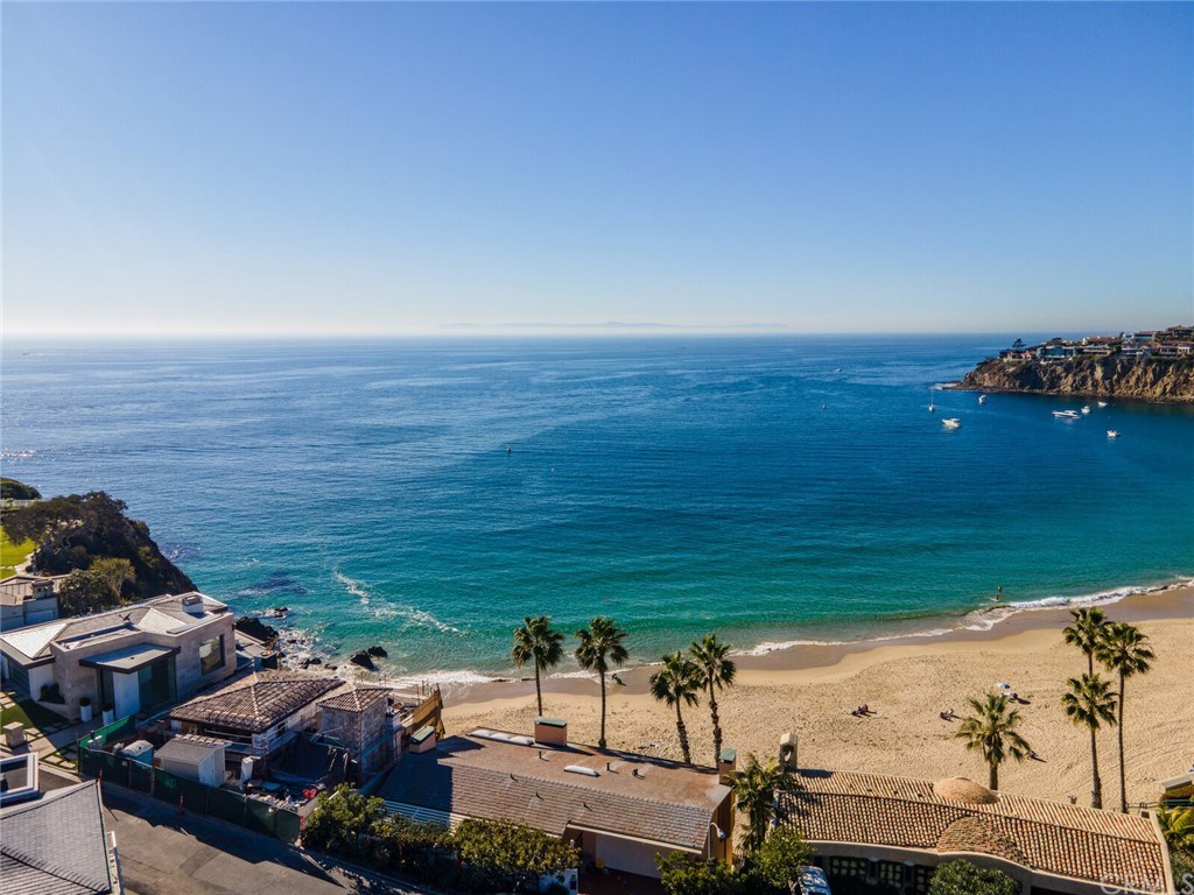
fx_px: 828
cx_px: 597
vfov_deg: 56.8
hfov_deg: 71.6
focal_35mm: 24
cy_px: 448
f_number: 2.8
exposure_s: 1/640
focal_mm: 4.5
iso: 100
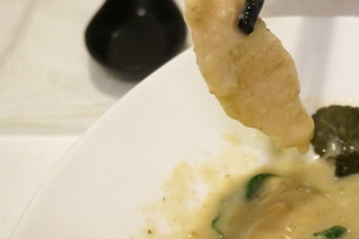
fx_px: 997
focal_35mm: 100
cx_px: 340
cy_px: 166
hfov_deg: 19.9
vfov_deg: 13.6
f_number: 5
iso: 2500
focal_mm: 34
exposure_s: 1/60
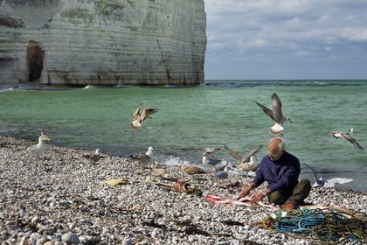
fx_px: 836
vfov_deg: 16.7
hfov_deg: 24.8
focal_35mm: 82
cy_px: 122
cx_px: 184
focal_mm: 82
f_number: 13
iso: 200
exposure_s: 1/320
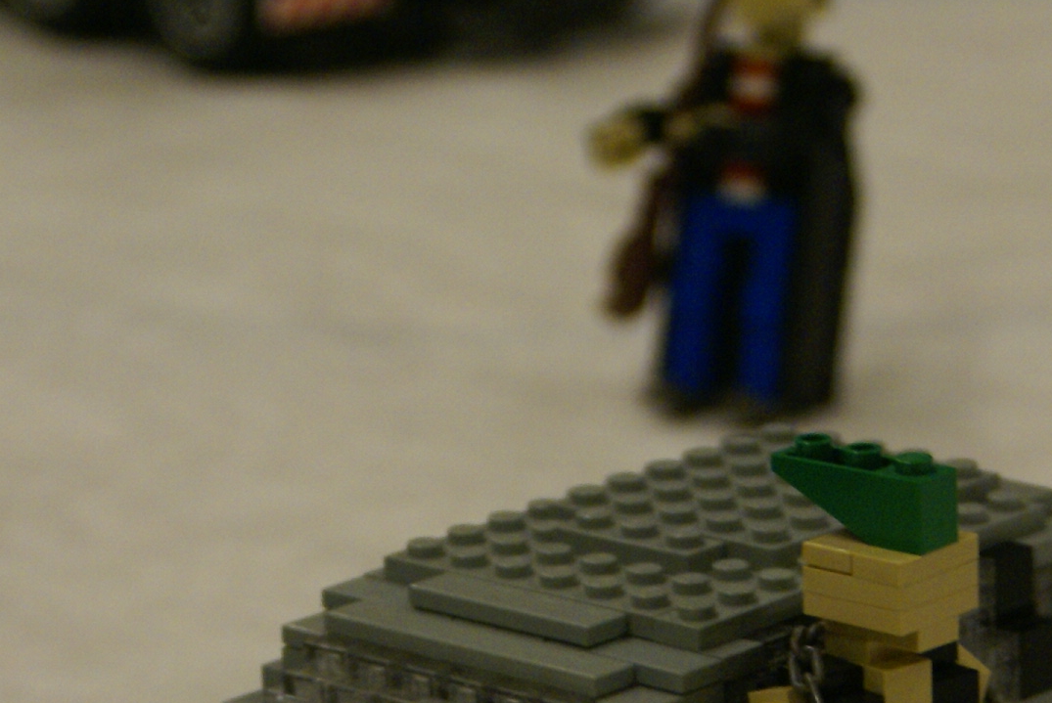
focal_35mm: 202
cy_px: 677
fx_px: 5908
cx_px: 517
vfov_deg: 6.8
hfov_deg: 10.2
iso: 400
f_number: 5
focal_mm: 50
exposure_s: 1/50
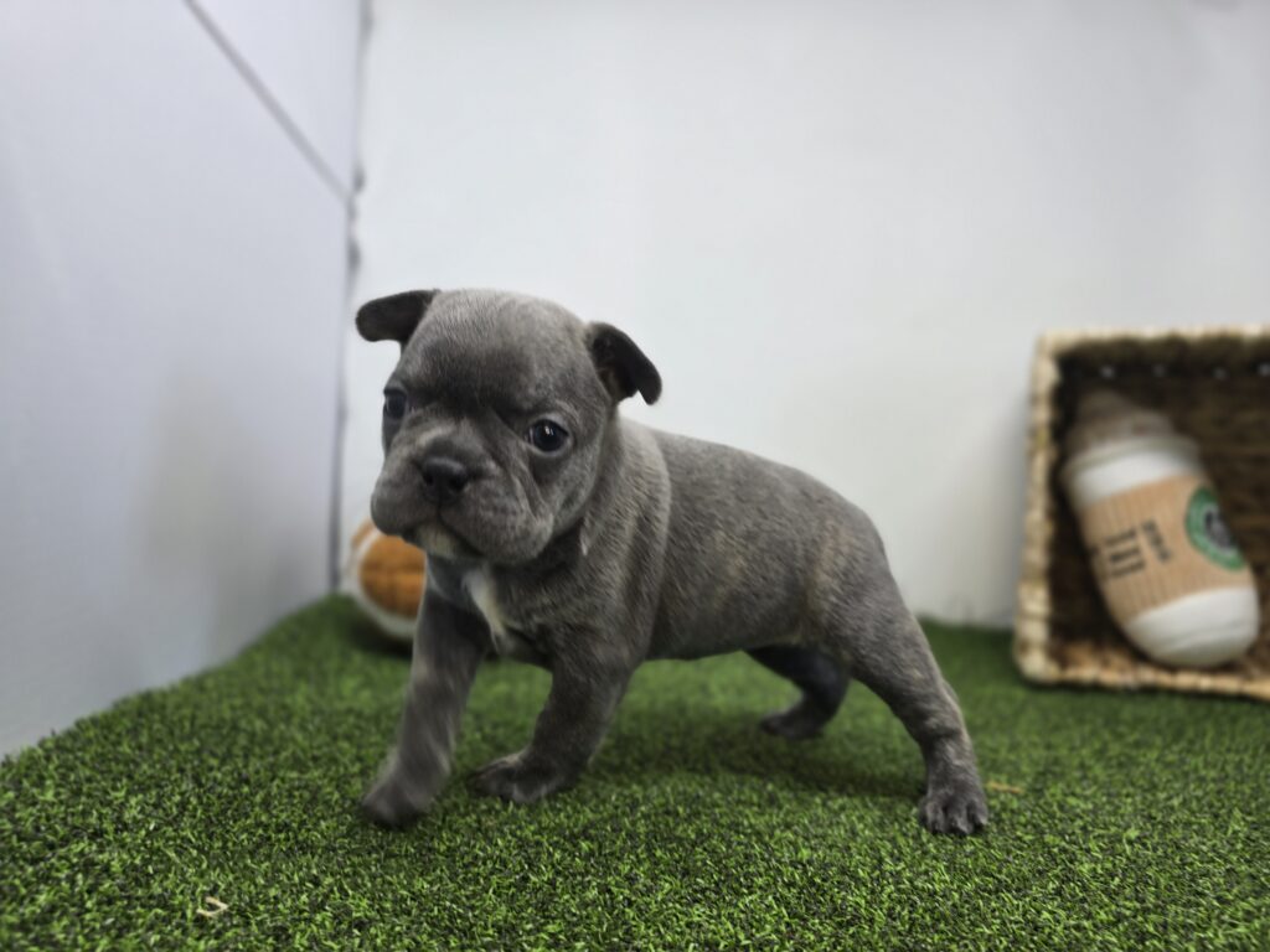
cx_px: 635
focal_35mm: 23
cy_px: 476
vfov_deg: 58.9
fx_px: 844
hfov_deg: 73.9
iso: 25
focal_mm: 6.3
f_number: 1.7
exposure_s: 1/71
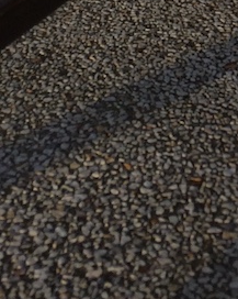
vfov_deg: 14.1
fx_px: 1102
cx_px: 353
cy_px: -197
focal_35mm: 125
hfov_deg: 11.8
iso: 32
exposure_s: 1/892
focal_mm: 4.15
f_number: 2.2
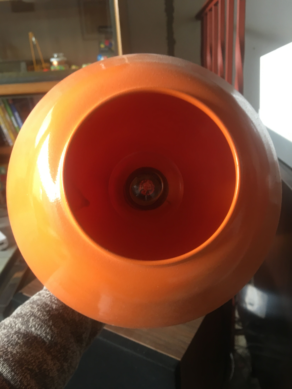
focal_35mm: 29
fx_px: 326
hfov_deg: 48.2
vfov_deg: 61.7
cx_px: 146
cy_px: 194
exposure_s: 1/33
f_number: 2.2
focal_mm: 4.15
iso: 100
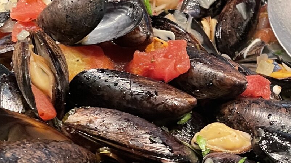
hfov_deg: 23.0
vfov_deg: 13.4
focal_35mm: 90
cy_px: 94
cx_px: 266
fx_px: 694
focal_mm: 4.2
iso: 320
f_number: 1.6
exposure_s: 1/60
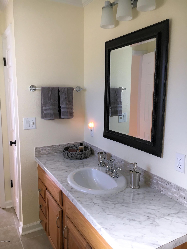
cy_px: 124
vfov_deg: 61.7
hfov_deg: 48.2
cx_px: 94
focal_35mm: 29
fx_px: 209
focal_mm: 4.15
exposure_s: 1/30
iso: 25
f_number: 2.2
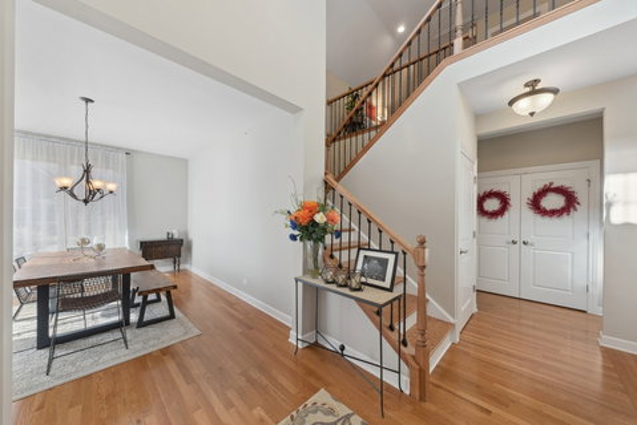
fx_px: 212
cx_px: 318
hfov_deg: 112.6
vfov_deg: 90.1
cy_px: 212
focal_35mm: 12
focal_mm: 12
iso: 200
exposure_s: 1/60
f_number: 9
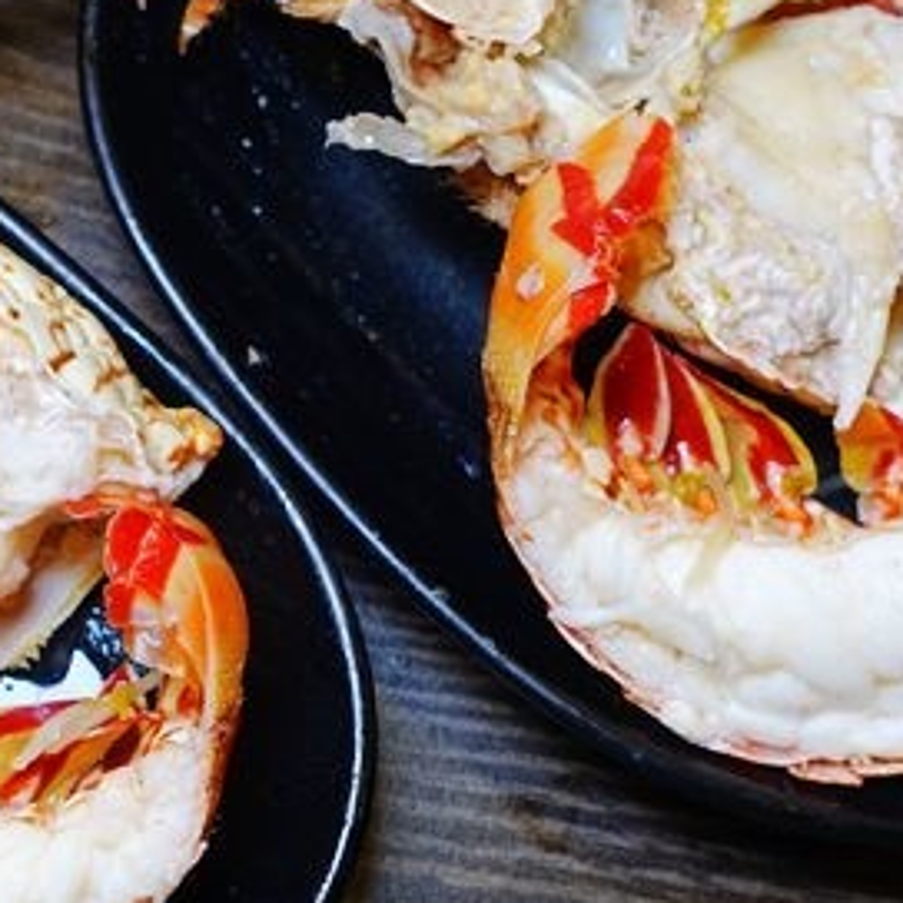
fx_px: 2213
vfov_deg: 23.1
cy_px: 410
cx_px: 189
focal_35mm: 75
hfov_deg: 22.8
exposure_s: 1/50
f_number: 2.8
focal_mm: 13.72
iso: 125
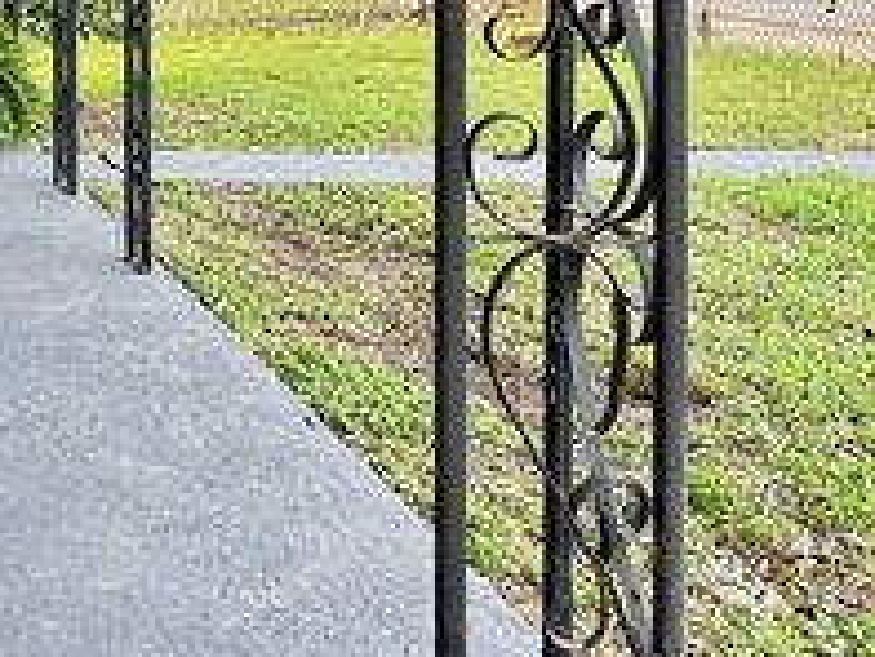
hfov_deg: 27.4
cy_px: -127
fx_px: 1543
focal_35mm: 61
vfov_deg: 22.2
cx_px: -209
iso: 250
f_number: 1.78
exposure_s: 1/117
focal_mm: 6.86
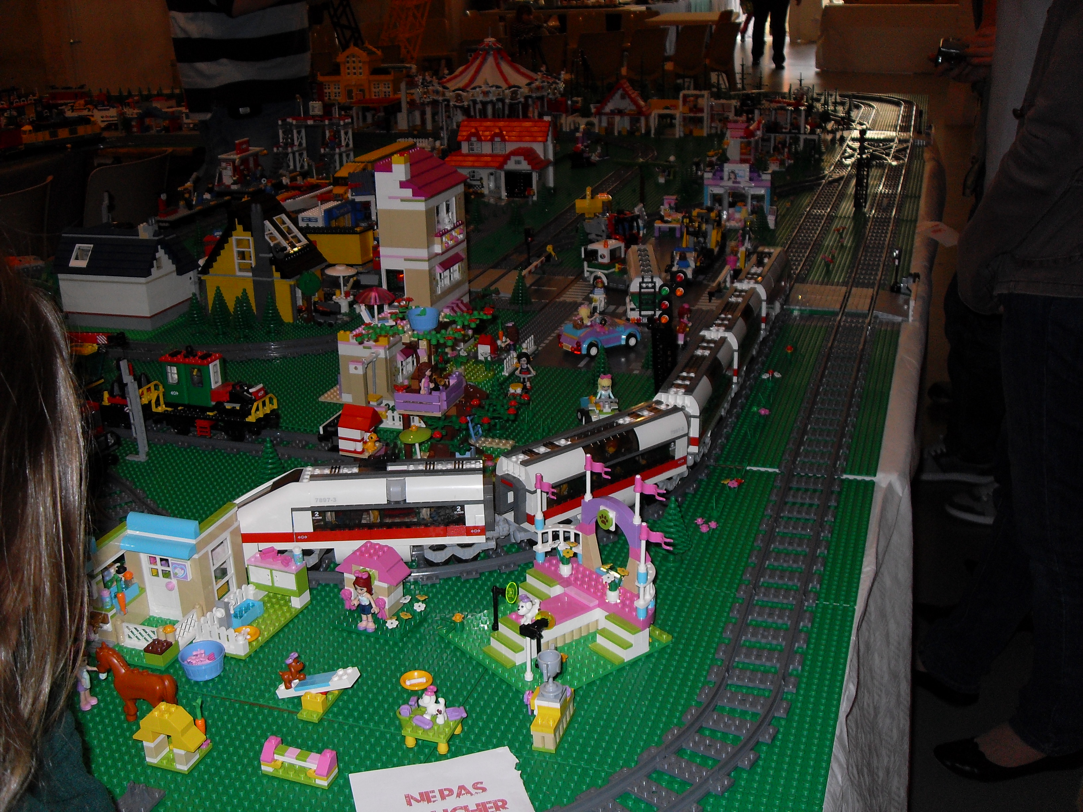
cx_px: 542
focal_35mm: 37
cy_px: 406
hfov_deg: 50.1
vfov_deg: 38.7
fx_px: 1158
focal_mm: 6.3
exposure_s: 1/45
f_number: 2.8
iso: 100
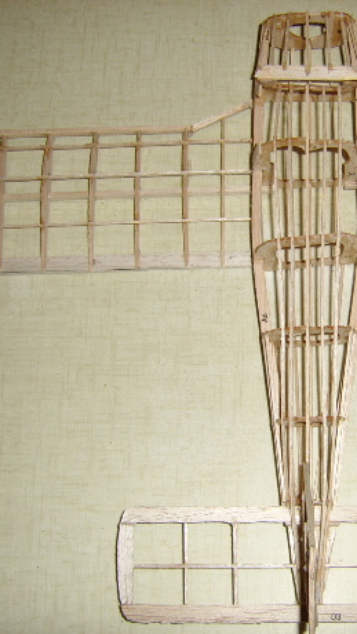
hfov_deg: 22.3
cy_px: 328
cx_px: 299
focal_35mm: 53
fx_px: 891
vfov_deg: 39.2
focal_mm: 5.95
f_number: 2.8
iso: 100
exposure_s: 1/30
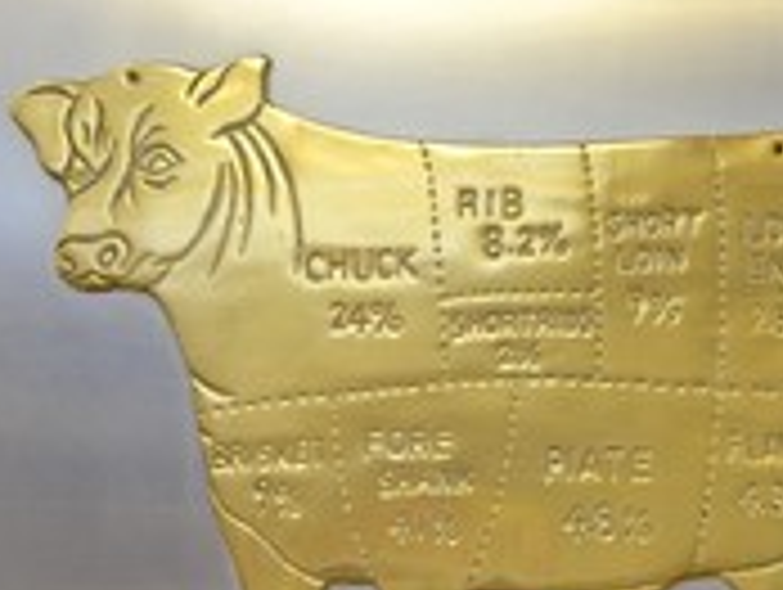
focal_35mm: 139
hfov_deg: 13.8
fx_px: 3148
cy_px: 392
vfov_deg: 10.7
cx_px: 909
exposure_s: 1/80
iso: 800
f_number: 4
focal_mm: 60
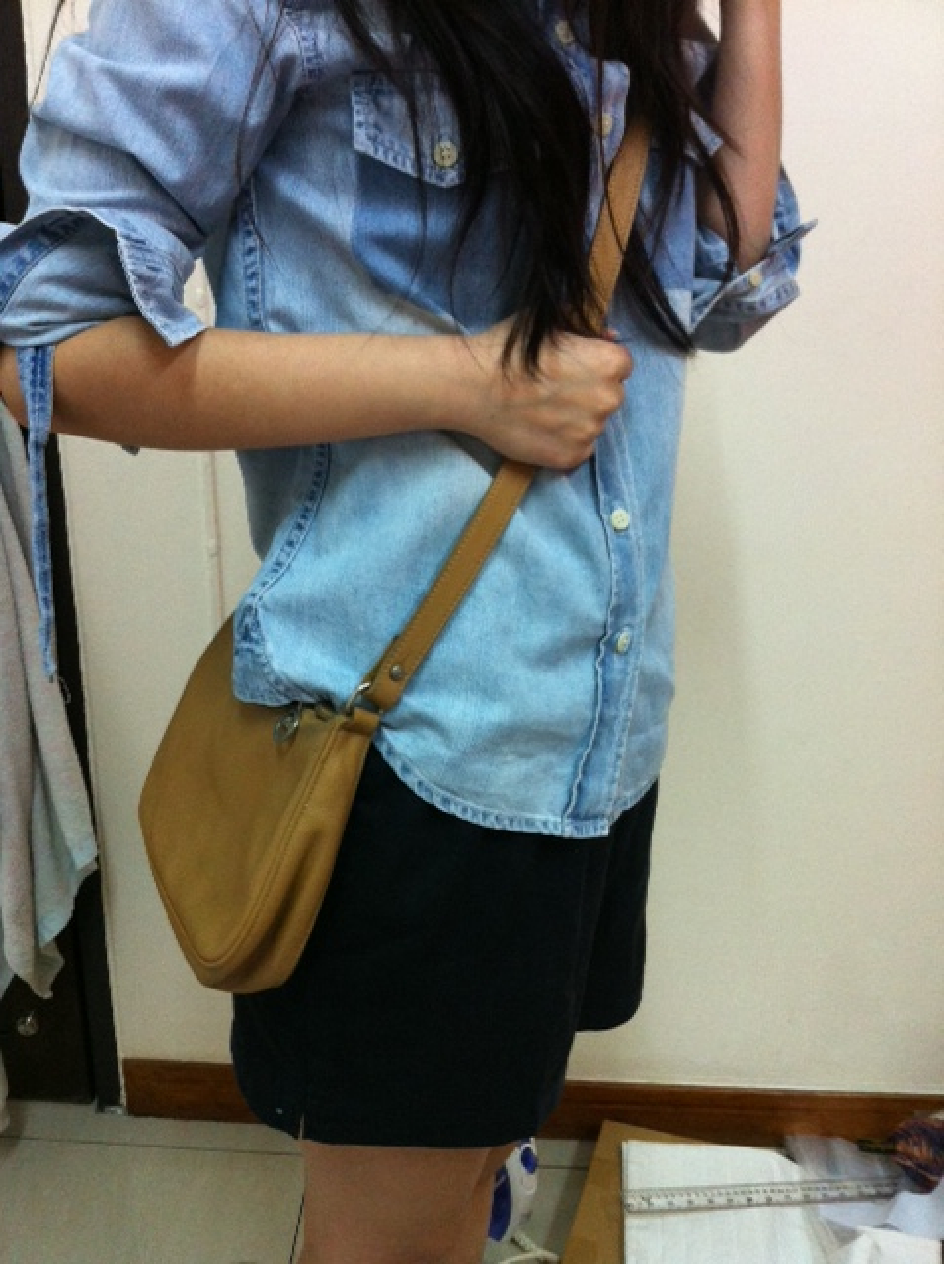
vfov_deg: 52.7
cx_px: 472
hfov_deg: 40.6
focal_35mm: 35
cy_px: 632
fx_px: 1276
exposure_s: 1/17
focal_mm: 3.85
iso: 200
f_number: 2.8
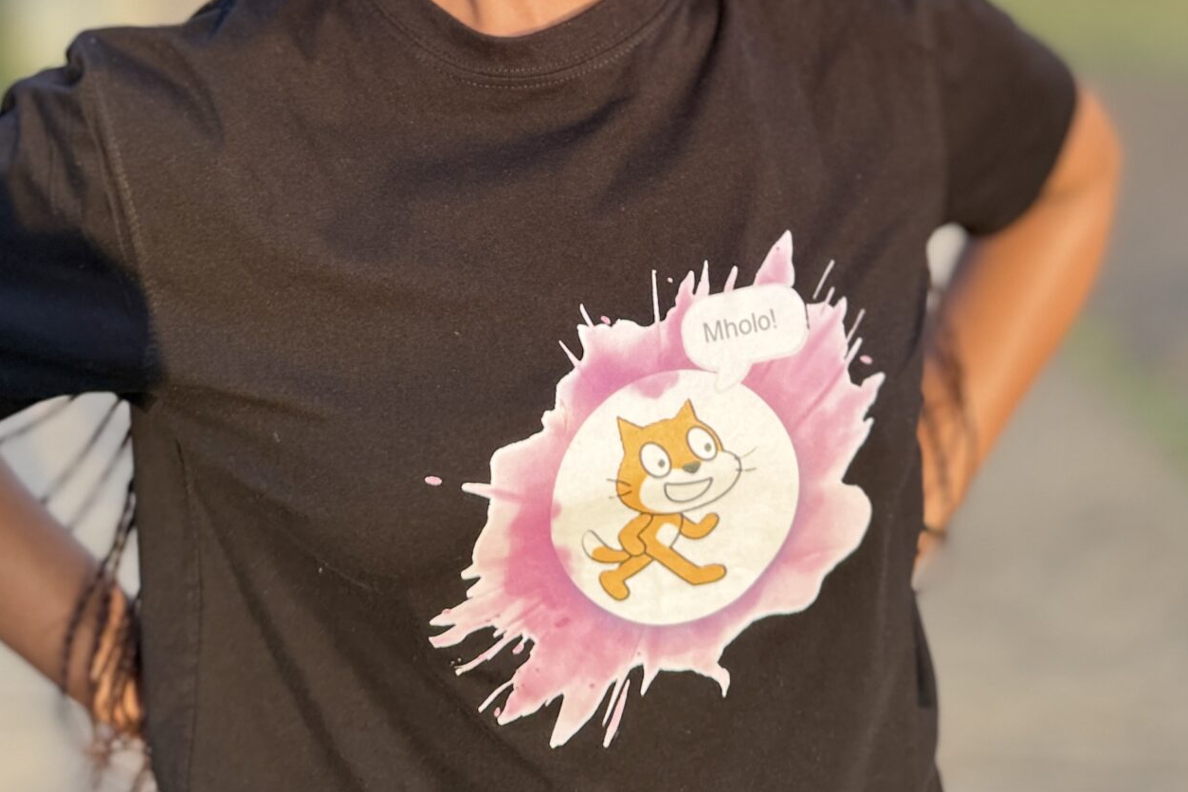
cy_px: -94
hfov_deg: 38.9
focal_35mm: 51
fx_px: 1683
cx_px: 624
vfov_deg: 24.6
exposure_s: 1/335
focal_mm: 6.76
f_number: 1.78
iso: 100
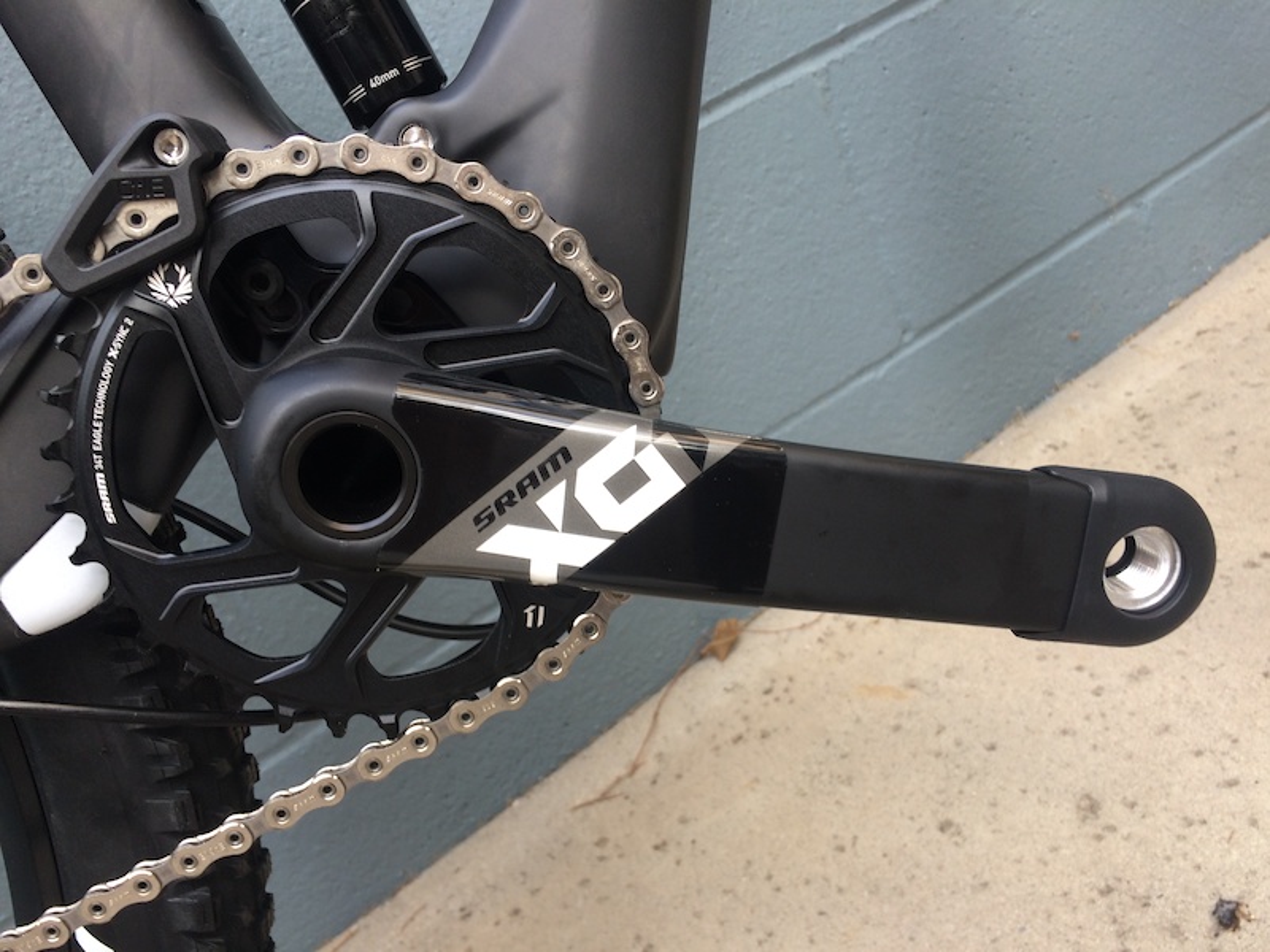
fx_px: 1064
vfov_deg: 48.2
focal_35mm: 29
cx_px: 635
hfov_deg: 61.7
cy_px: 476
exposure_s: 1/60
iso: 40
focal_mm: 4.15
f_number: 2.2
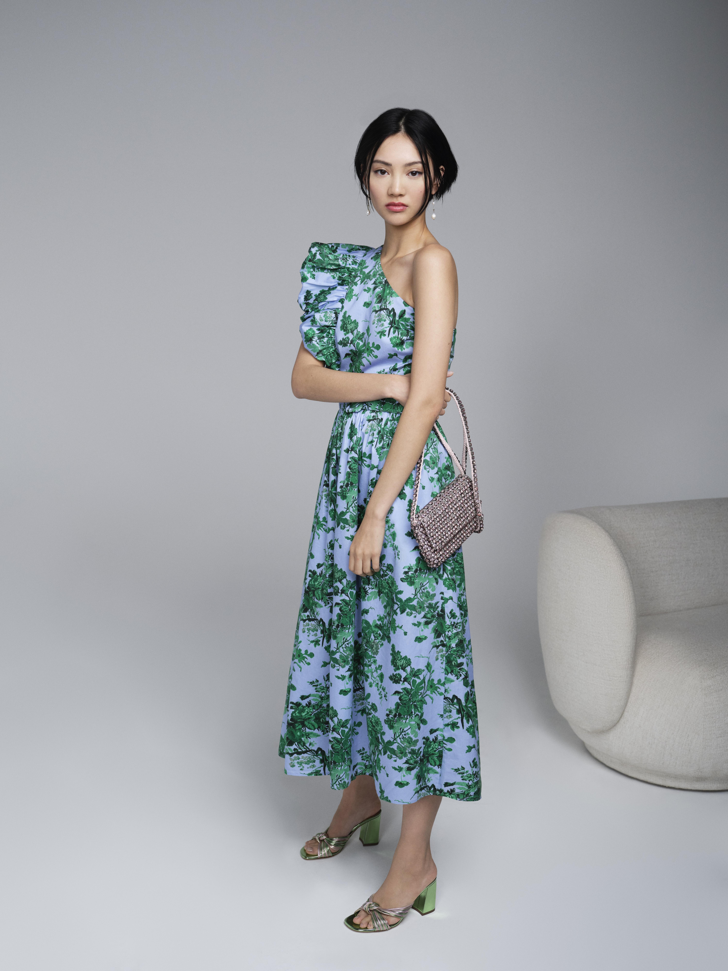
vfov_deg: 47.9
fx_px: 1094
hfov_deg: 36.8
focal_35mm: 39
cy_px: 486
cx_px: 364
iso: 1600
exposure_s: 1/500
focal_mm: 49.8
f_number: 5.6
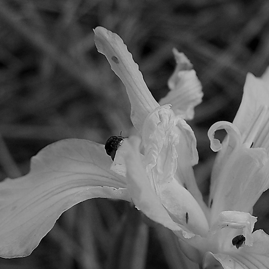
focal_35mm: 91
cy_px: 227
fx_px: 800
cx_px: 210
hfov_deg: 18.9
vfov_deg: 18.8
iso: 80
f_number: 2.8
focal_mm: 6.3
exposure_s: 1/80
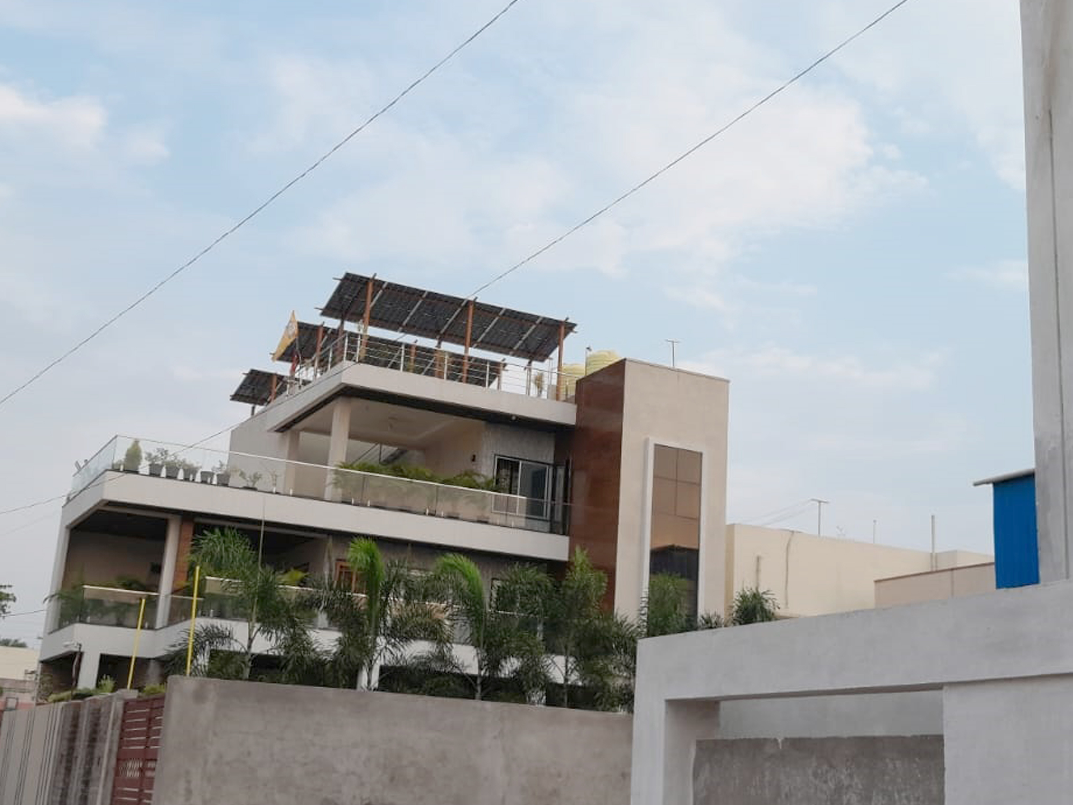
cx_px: 536
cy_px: 402
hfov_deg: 52.6
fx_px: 1085
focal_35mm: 35
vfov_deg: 40.7
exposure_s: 1/370
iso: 50
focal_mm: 4.28
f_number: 2.4
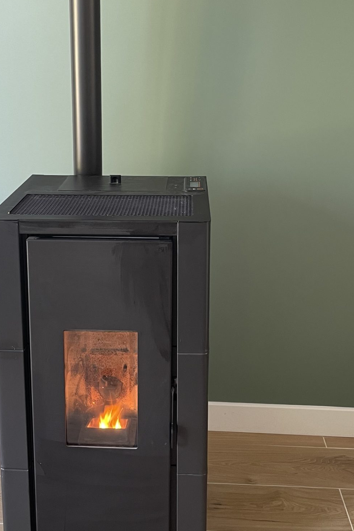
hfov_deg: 28.6
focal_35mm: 47
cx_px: 151
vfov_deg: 41.6
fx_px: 693
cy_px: 203
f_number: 1.6
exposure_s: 1/50
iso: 100
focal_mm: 4.2
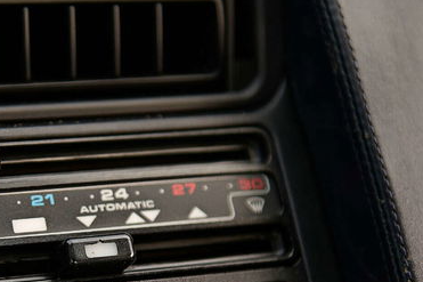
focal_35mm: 114
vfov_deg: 11.9
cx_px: 60
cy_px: 253
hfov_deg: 17.7
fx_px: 1339
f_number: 2.8
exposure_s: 1/320
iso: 320
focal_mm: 55
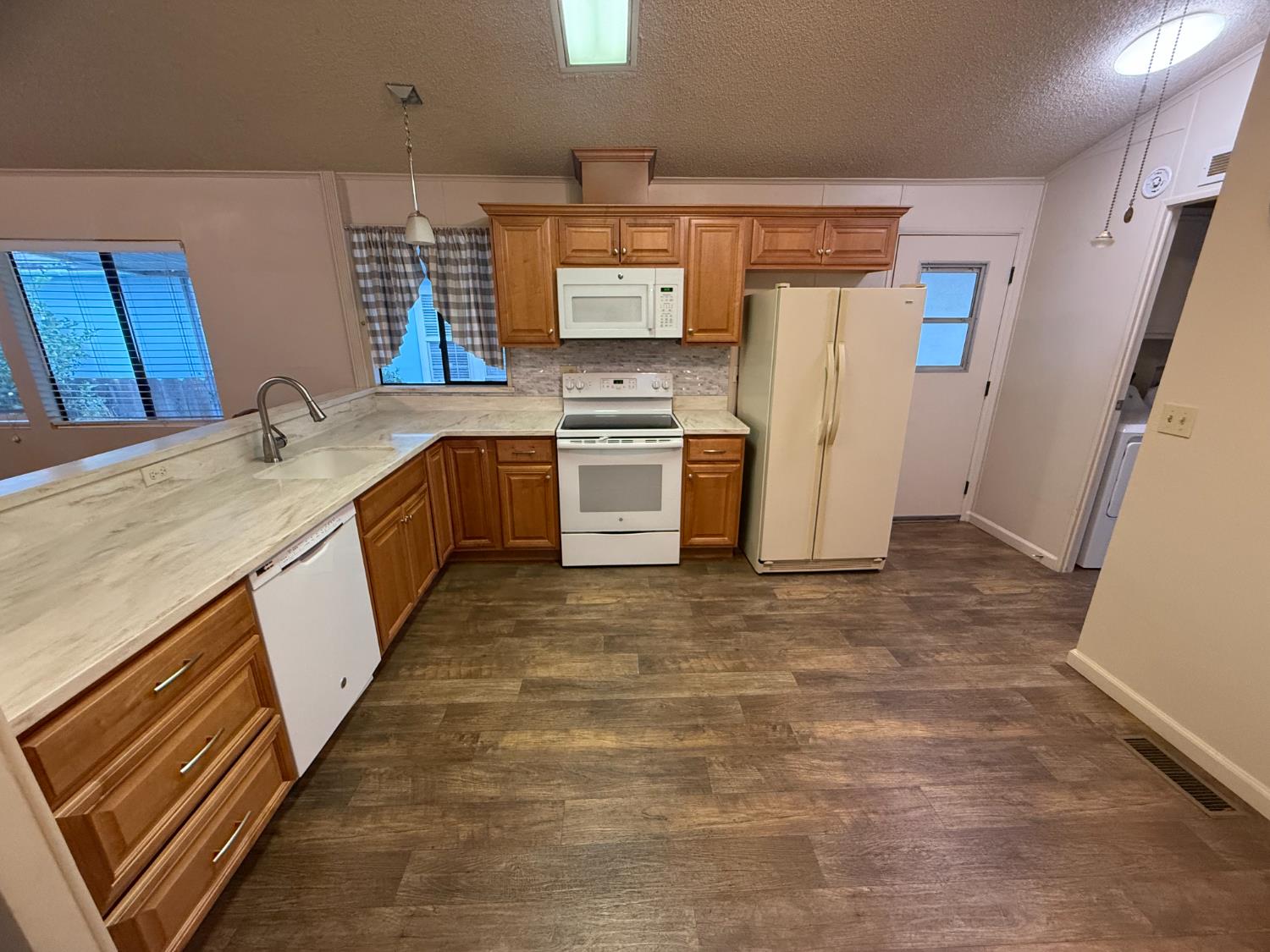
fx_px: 514
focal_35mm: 14
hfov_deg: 102.1
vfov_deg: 85.7
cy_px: 476
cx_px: 635
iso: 500
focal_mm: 2.22
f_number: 2.2
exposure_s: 1/60
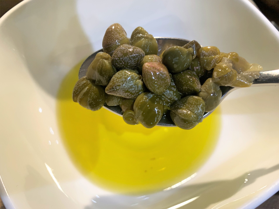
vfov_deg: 53.1
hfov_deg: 67.3
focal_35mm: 26
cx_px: 140
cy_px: 104
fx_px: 210
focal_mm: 4.25
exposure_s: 1/50
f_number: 1.8
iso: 125
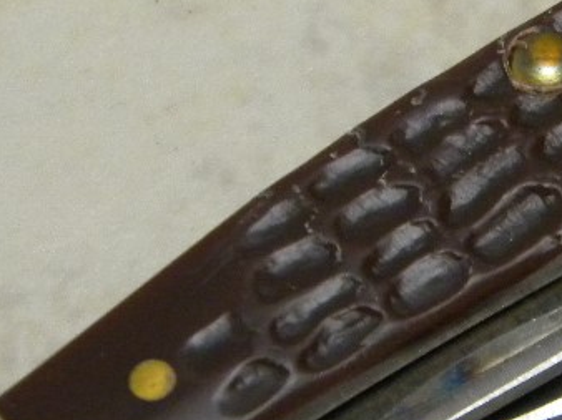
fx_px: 5046
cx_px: 585
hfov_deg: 6.4
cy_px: 211
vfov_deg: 4.8
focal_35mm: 311
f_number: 4.7
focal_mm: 19
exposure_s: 1/26.6
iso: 400
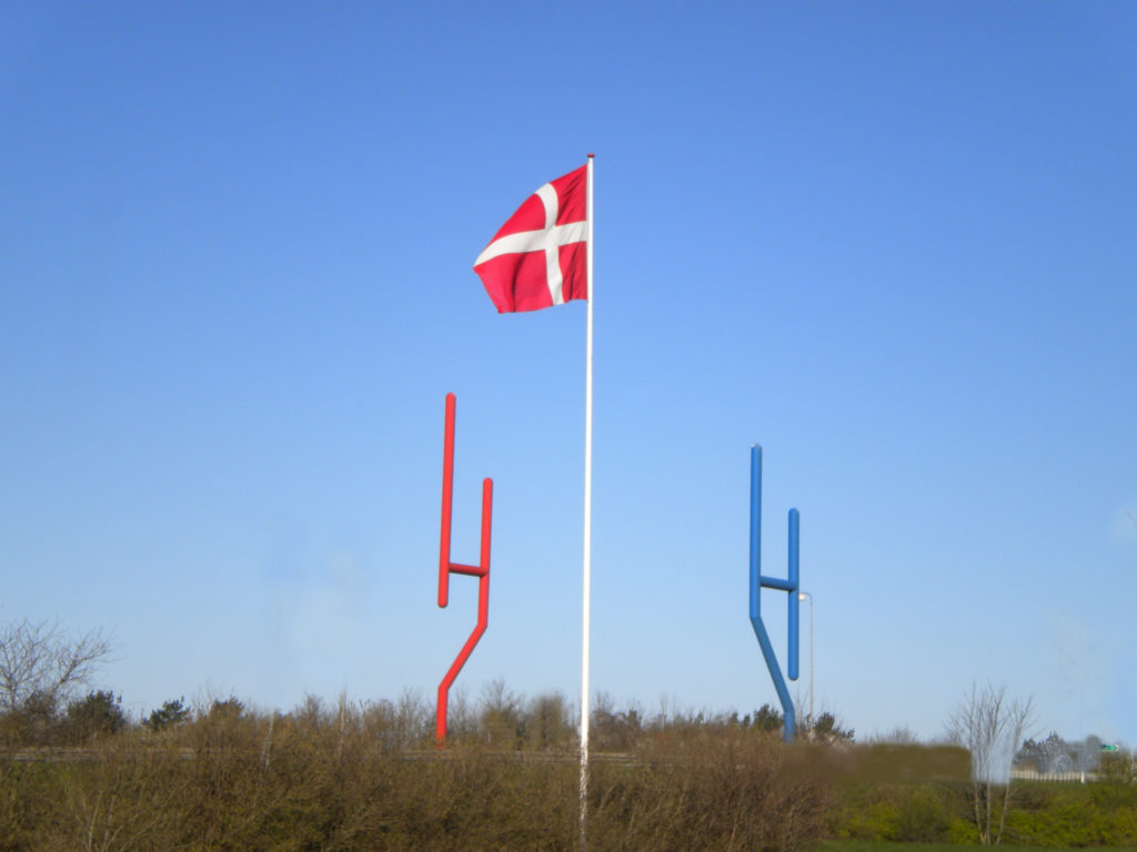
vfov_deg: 18.7
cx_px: 568
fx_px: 2595
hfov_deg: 24.7
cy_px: 426
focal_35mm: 79
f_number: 7.2
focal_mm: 14.3
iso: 80
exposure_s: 1/388
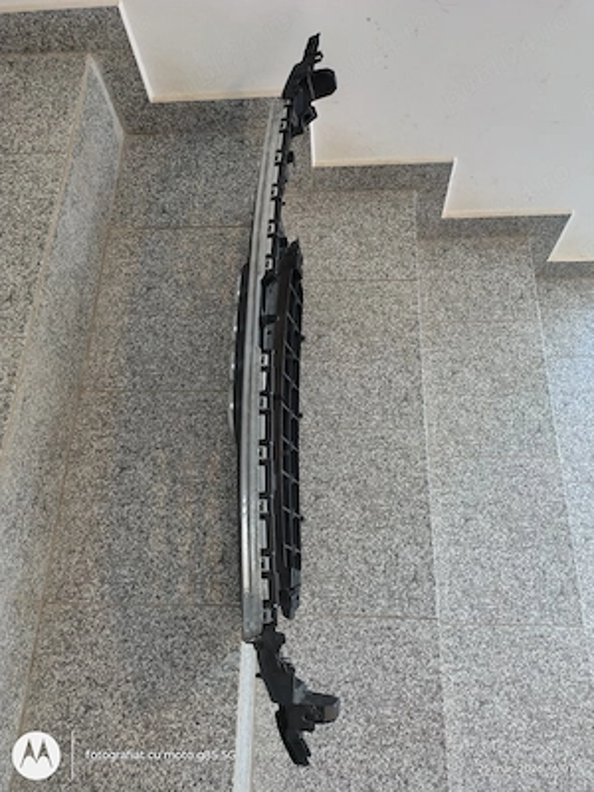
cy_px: 396
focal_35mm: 25
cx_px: 297
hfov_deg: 54.9
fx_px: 572
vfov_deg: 69.4
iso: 619
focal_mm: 4.71
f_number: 1.7
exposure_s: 1/50.1
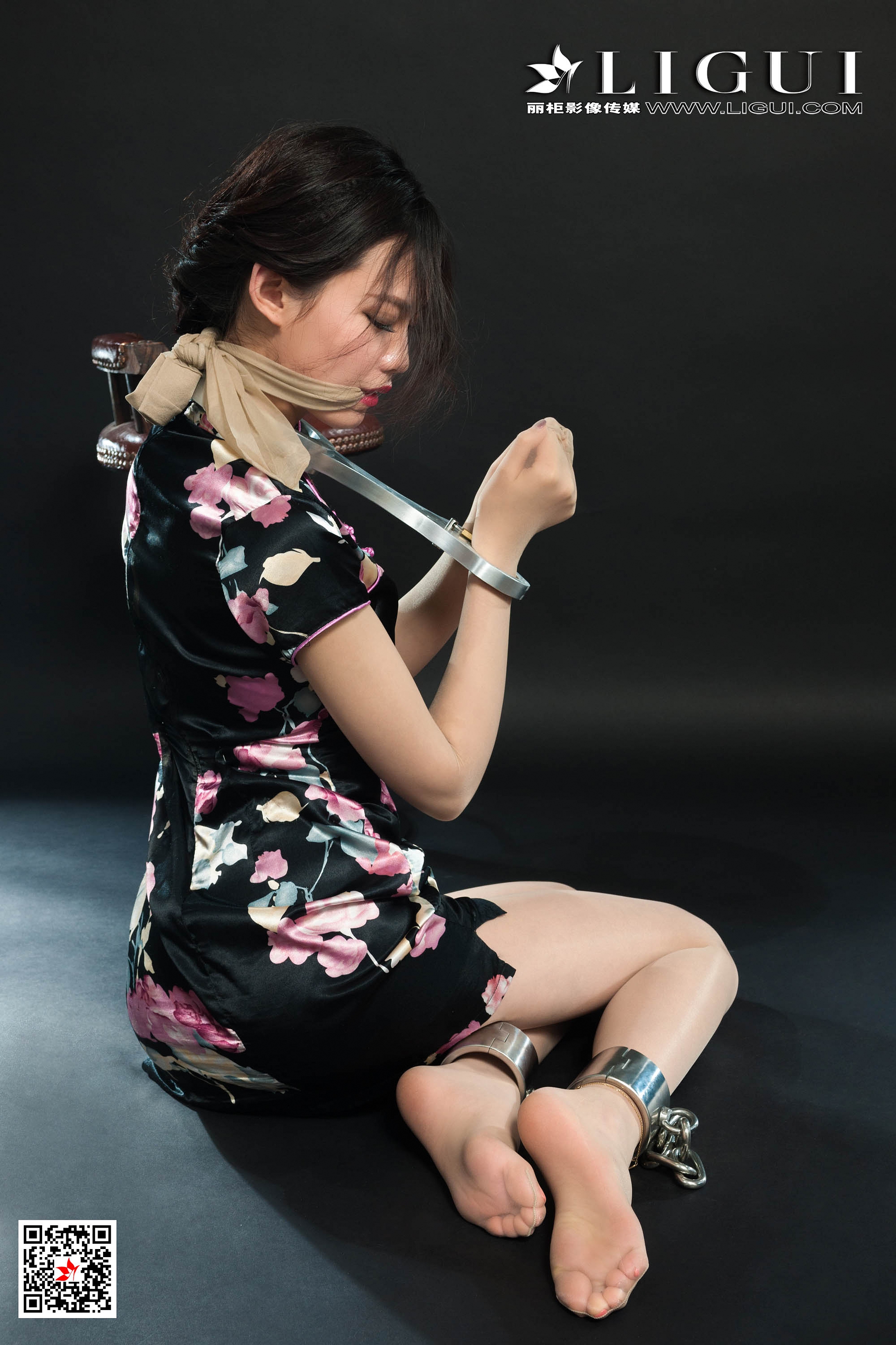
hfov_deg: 31.9
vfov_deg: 46.4
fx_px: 1568
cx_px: 448
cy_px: 672
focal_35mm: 42
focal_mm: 42
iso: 320
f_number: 9
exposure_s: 1/125
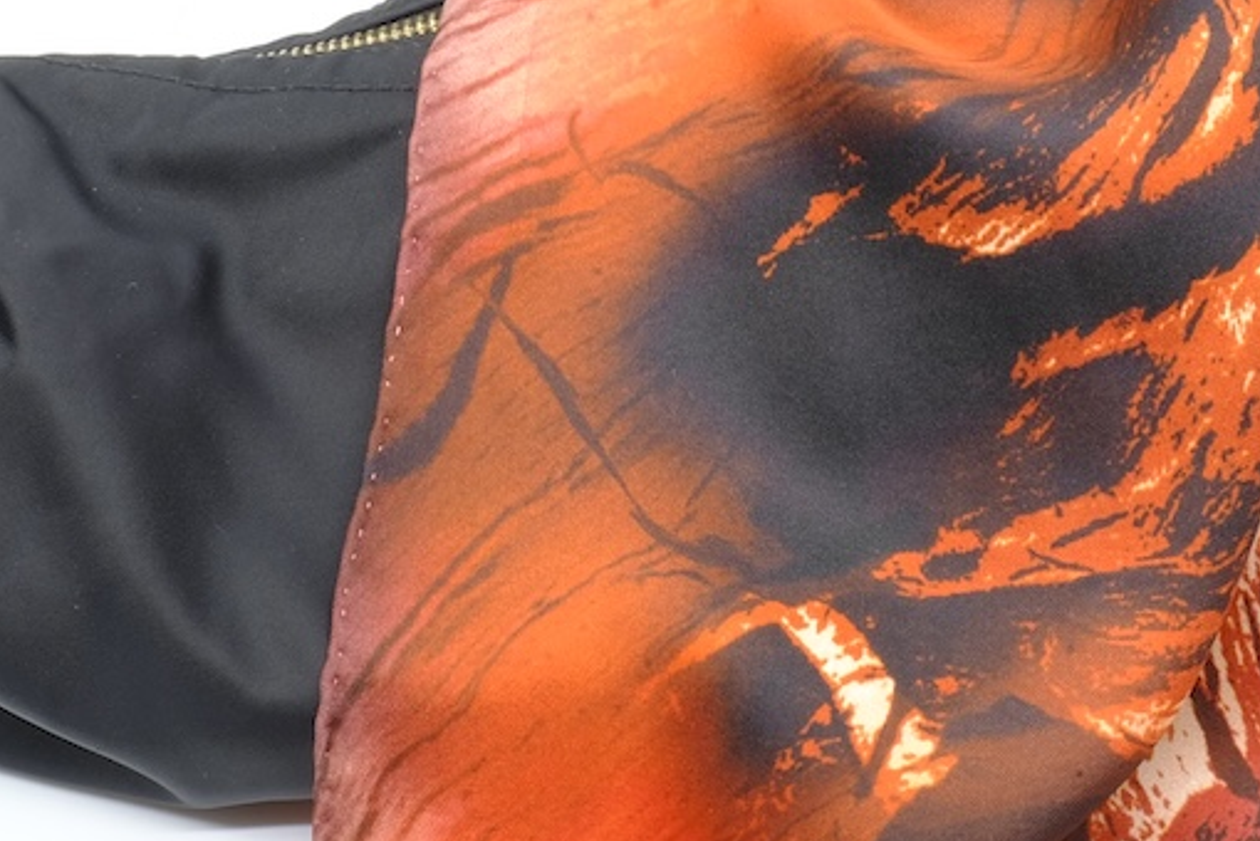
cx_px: 832
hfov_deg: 20.9
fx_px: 3397
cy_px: 392
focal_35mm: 97
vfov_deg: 14.1
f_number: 20
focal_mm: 25.4
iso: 400
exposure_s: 1/2.1
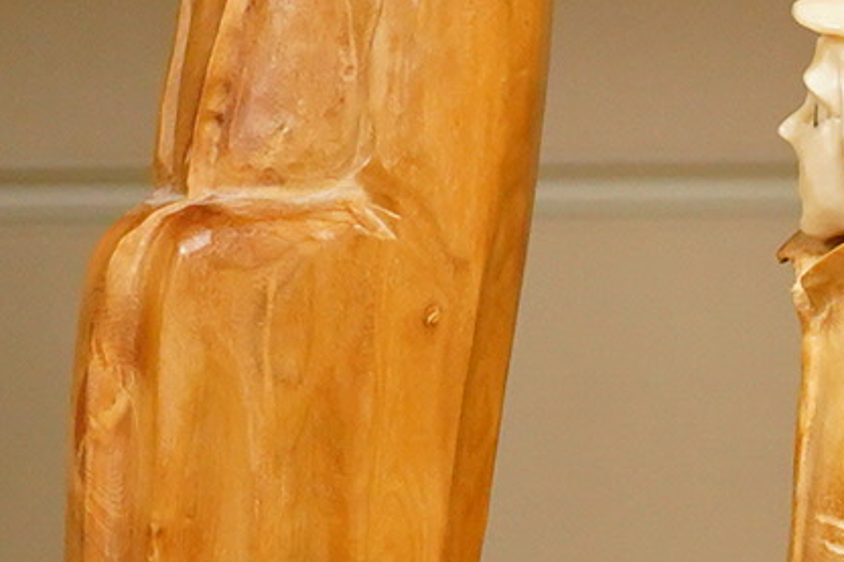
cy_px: 696
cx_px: 1343
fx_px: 4991
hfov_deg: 9.4
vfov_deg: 6.4
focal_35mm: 213
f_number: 3.5
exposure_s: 1/320
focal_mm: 30
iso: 2500
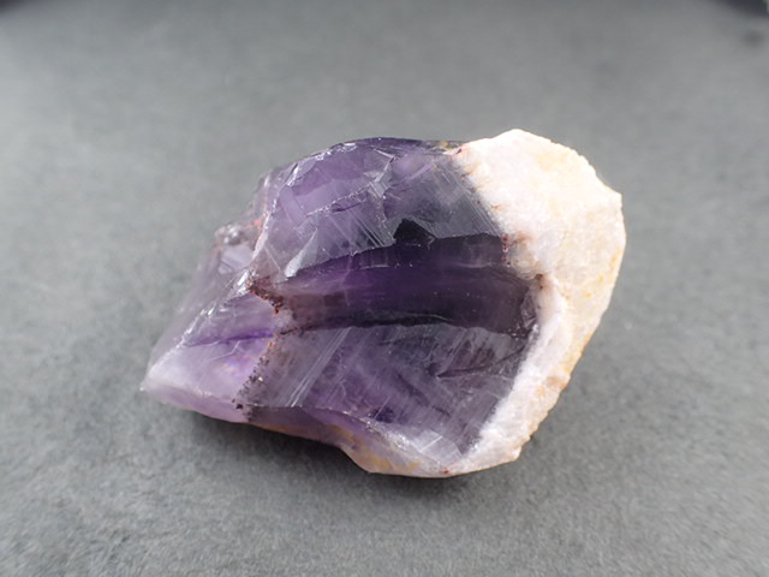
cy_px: 288
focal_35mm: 30
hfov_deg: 60.0
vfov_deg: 46.8
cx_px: 384
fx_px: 666
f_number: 2.3
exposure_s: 1/125
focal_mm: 5.5
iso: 100
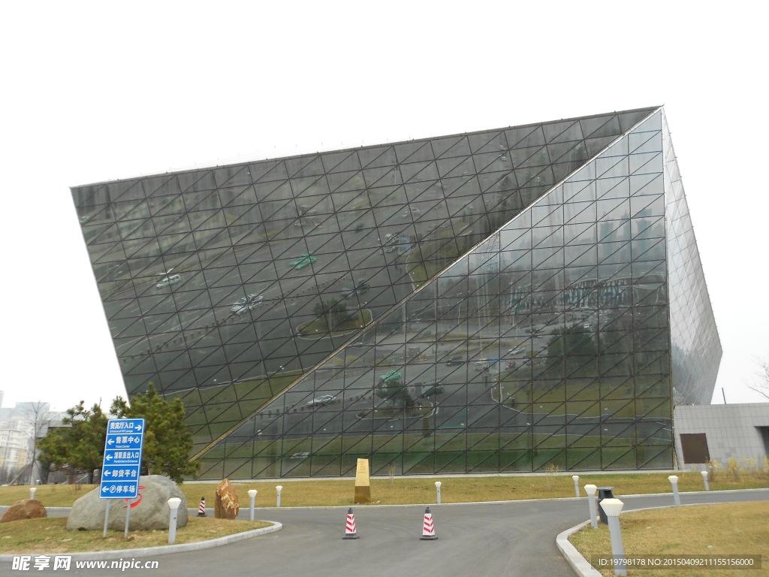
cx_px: 384
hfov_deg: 67.3
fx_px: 578
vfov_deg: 53.1
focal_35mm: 26
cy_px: 288
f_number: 3.2
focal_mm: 4.6
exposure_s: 1/125
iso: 80
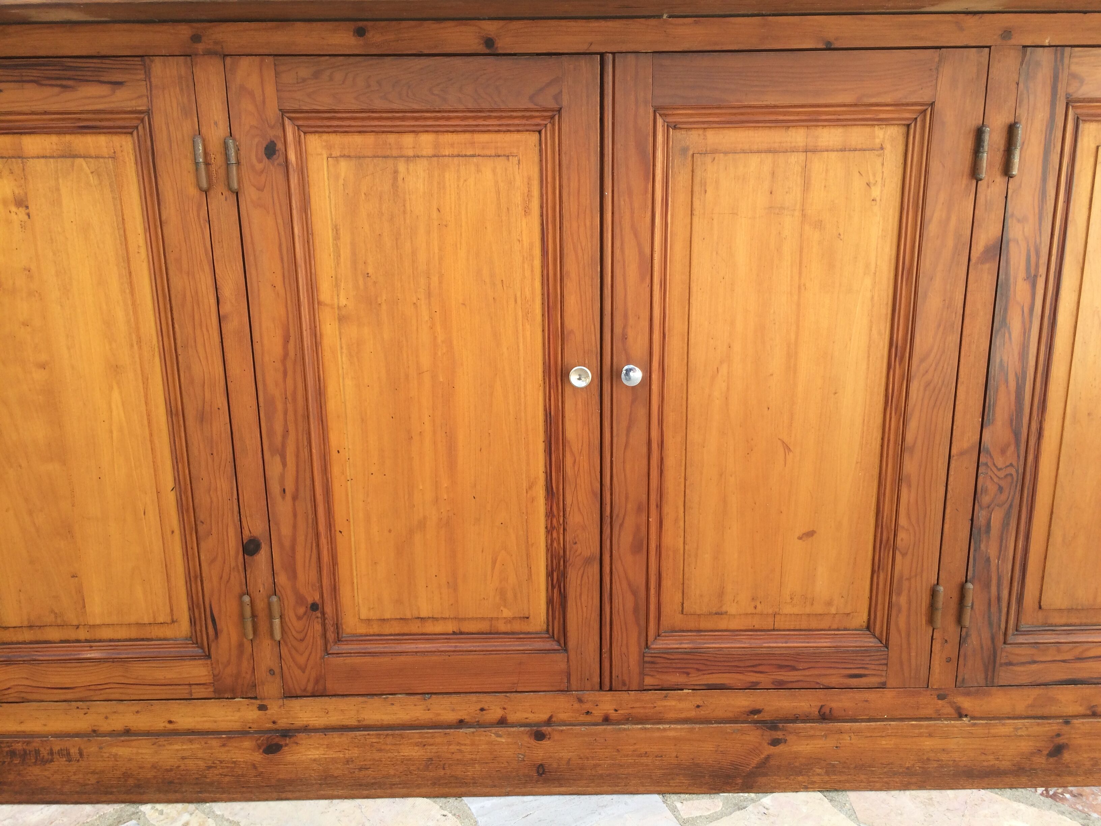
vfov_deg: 48.2
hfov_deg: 61.7
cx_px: 550
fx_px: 922
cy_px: 413
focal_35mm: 29
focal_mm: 4.15
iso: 32
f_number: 2.2
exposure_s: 1/277
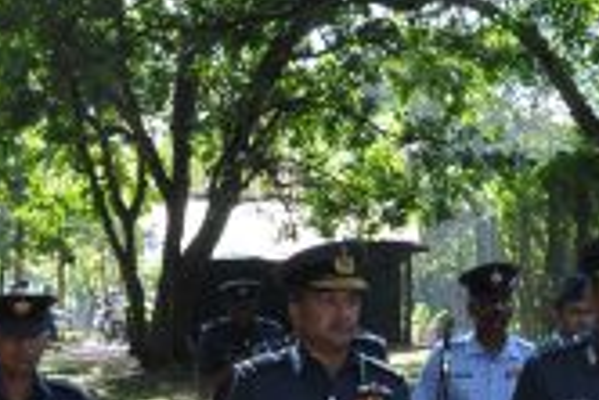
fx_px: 2698
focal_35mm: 162
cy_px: 505
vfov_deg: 8.4
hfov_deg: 12.7
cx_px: 274
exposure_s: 1/125
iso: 200
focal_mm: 30
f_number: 6.3
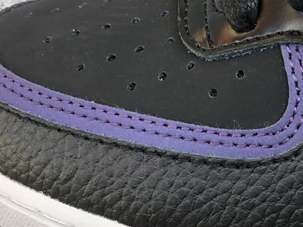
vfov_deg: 20.4
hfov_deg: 26.2
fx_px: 630
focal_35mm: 72
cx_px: 269
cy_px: 119
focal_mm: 3.3
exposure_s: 1/100
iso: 32
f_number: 2.4
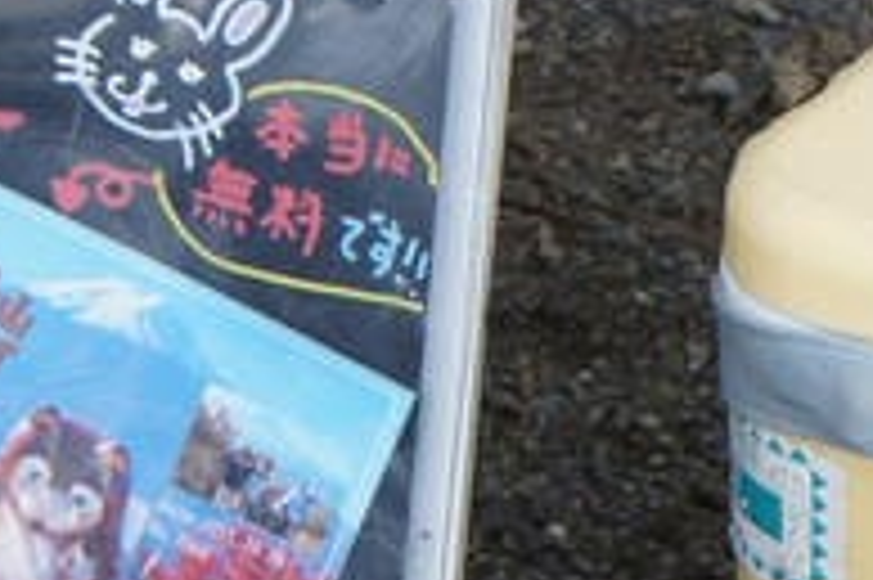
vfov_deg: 4.7
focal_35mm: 285
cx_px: 684
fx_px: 6905
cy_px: 1153
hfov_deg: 7.2
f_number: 5
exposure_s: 1/60
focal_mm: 31
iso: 200
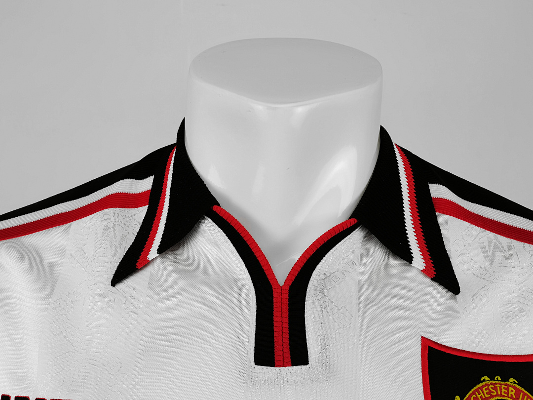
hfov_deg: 60.0
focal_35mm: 30
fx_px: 462
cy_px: 200
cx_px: 266
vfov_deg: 46.8
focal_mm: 5.58
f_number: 1.8
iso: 125
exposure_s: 1/100
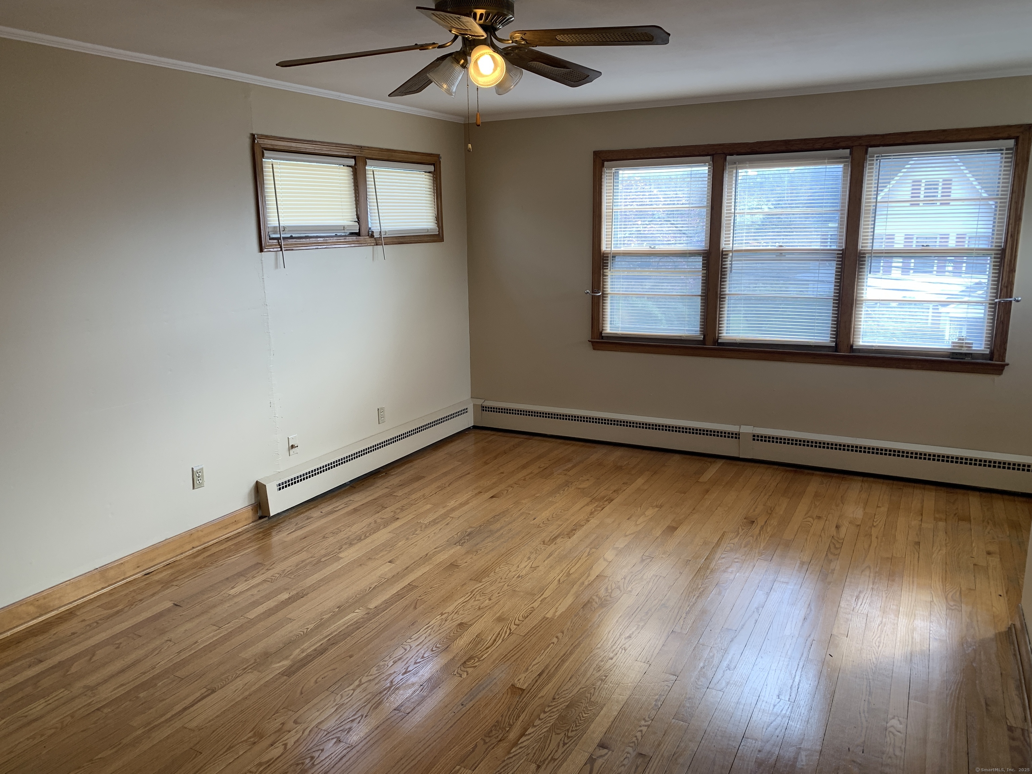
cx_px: 516
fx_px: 775
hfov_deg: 67.3
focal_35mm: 26
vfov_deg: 53.1
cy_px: 387
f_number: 1.8
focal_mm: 4.25
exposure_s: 1/120
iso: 64
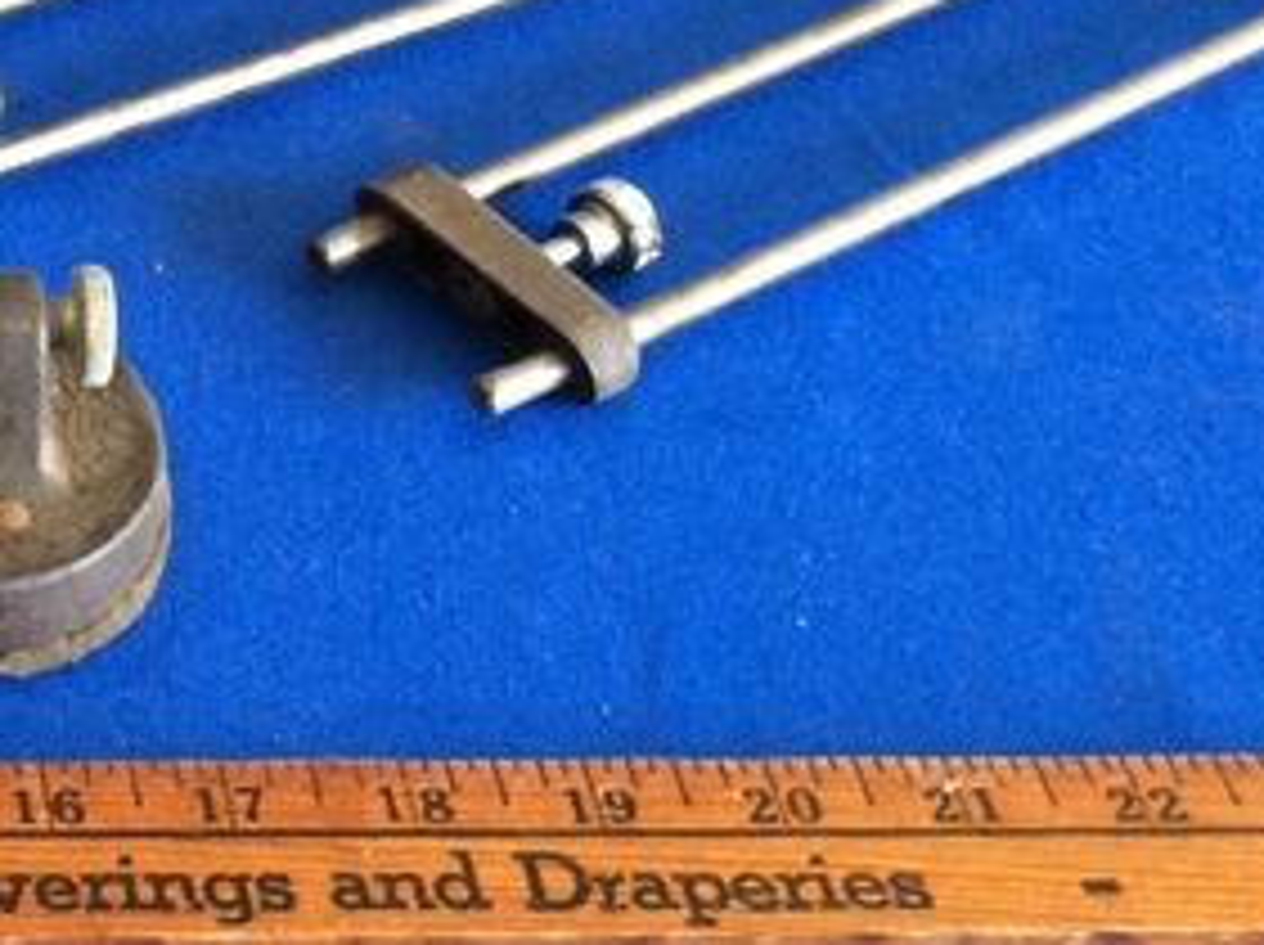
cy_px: -304
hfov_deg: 19.3
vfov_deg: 15.1
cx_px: -423
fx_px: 3392
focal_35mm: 93
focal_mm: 4.15
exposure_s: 1/30
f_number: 2.2
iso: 80
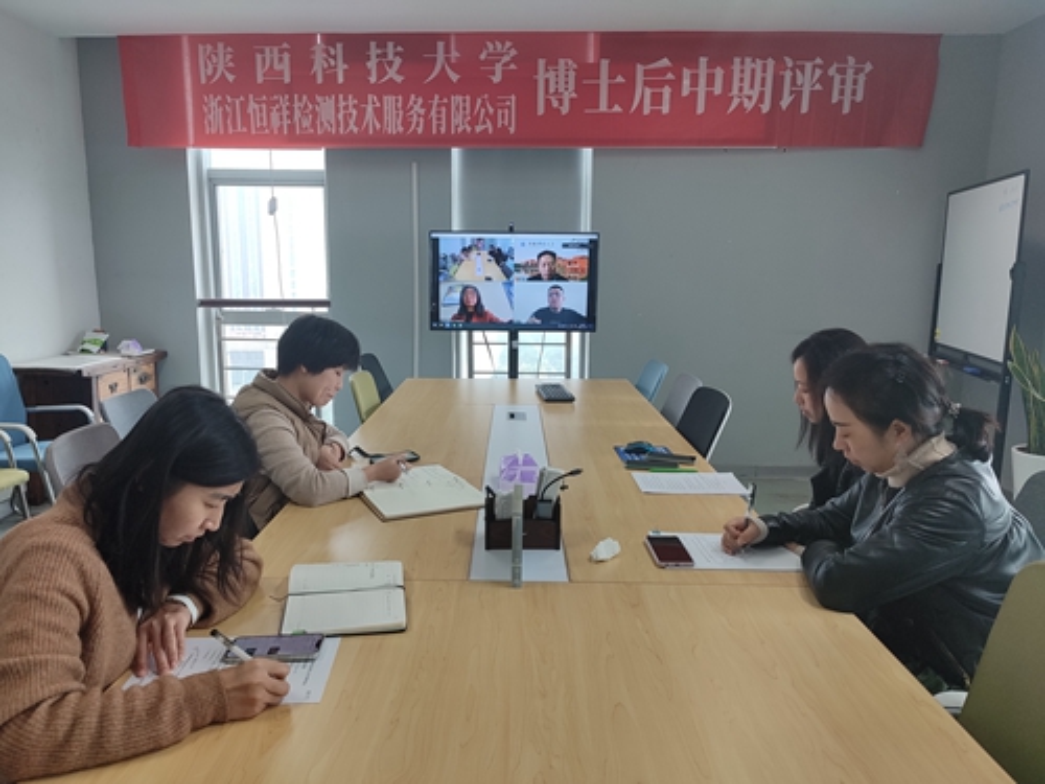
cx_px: 522
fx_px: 755
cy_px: 392
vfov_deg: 54.9
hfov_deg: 69.4
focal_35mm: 25
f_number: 1.75
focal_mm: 5.96
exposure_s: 1/33
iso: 63
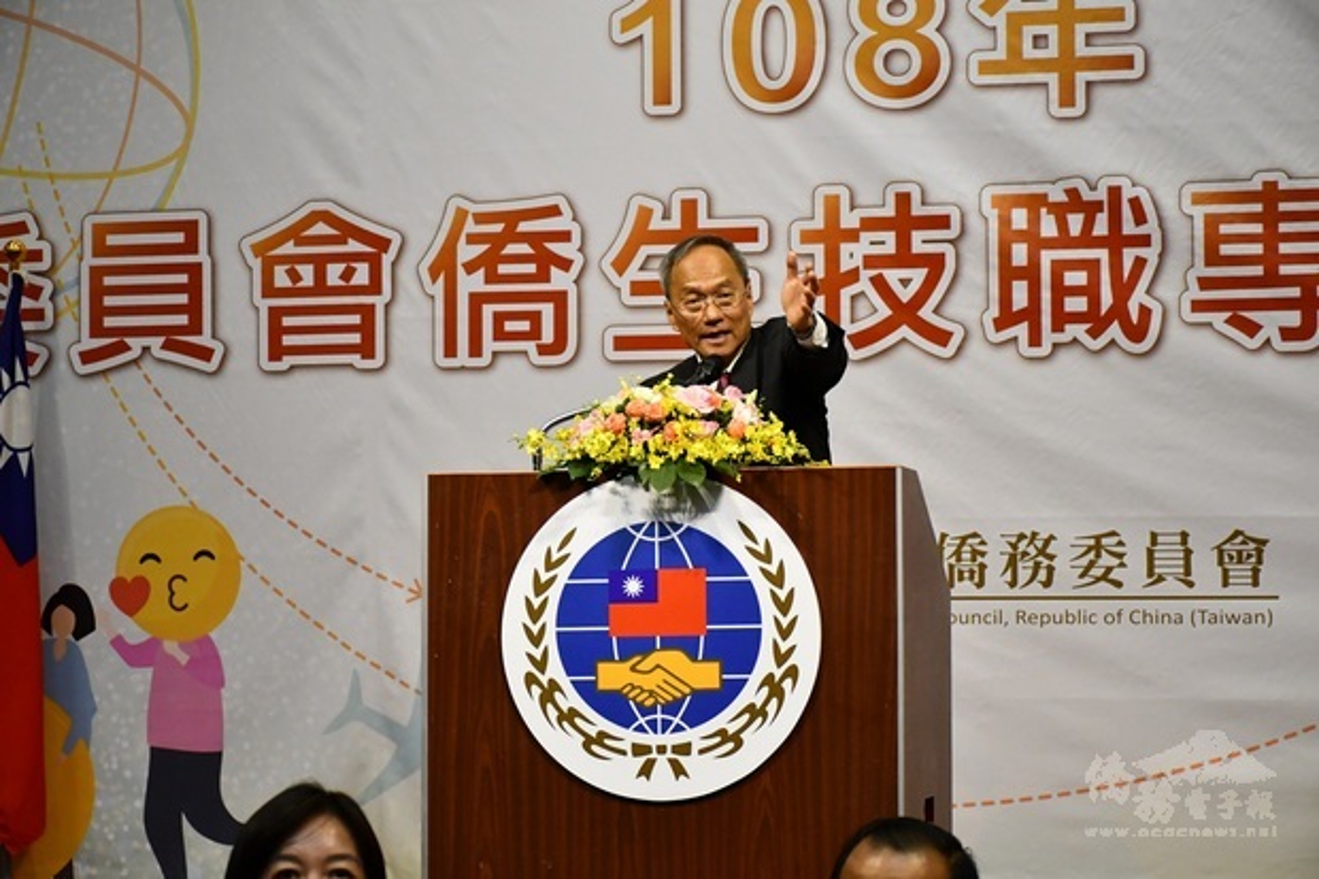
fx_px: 2857
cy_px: 440
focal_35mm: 78
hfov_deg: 26.0
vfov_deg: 17.5
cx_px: 660
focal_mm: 52
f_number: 5
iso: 5000
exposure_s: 1/640
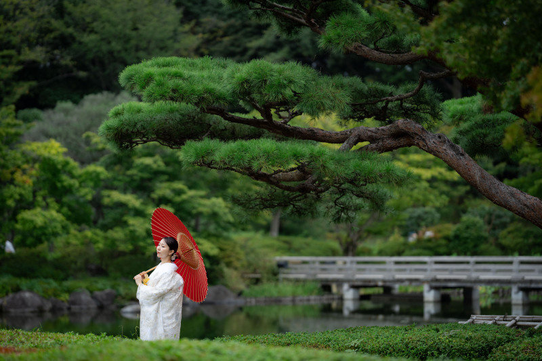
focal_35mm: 135
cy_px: 180
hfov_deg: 15.2
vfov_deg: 10.2
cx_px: 271
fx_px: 2032
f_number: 2
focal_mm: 135
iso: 200
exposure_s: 1/2000
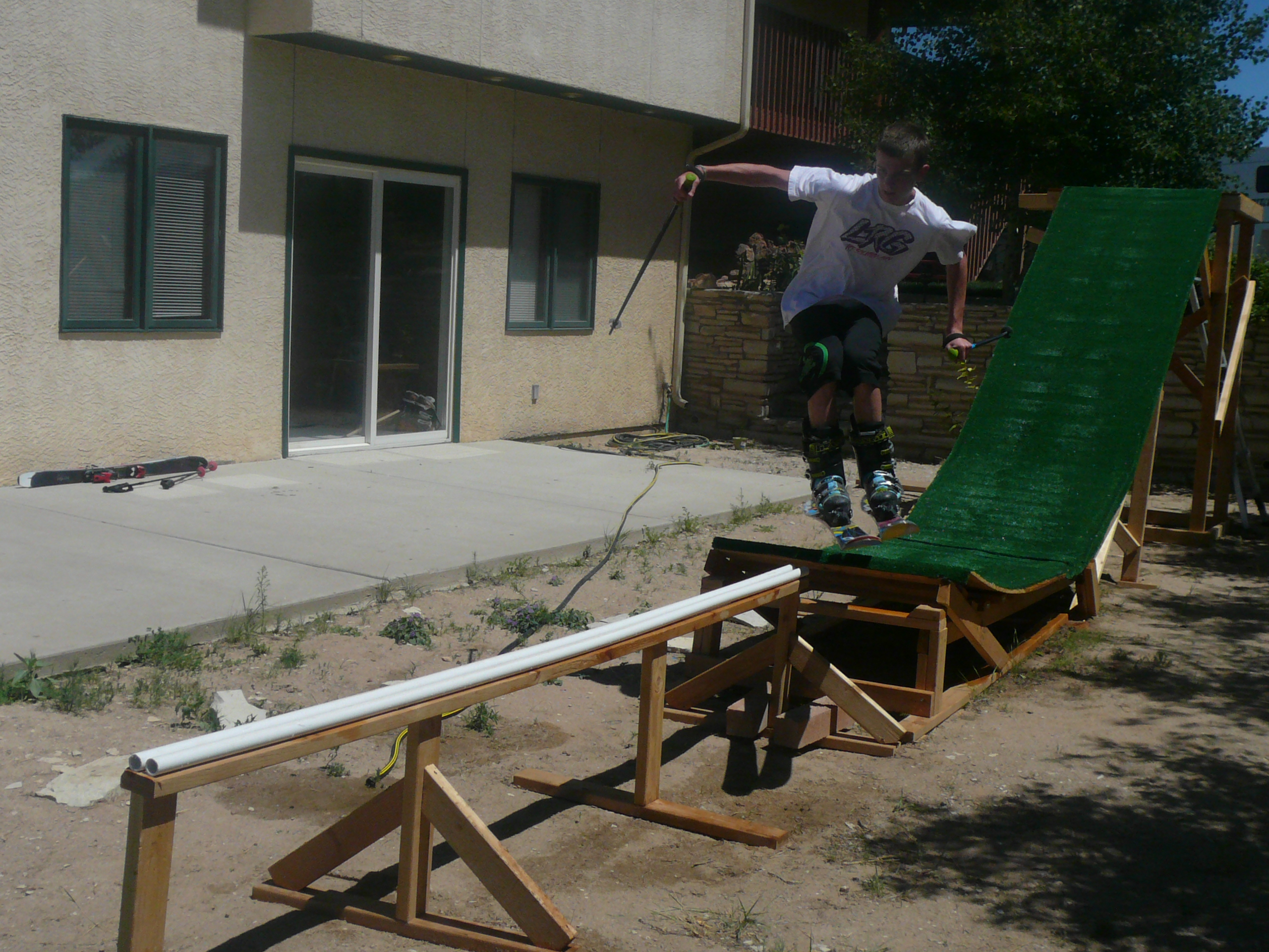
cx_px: 634
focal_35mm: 45
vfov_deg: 32.2
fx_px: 1650
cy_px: 476
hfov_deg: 42.1
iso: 100
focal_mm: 6.1
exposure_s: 1/640
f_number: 9
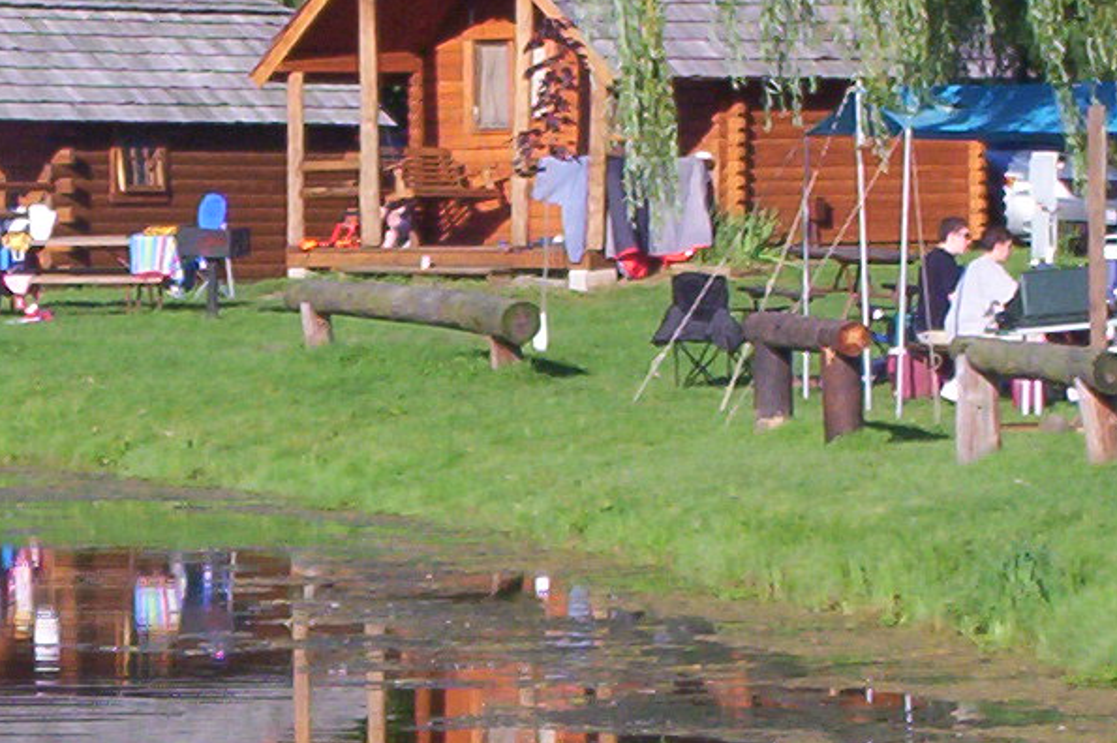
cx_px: -163
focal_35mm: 309
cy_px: 105
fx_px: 9582
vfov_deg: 4.4
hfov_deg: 6.6
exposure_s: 1/488
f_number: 4.72
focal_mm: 16.61
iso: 100
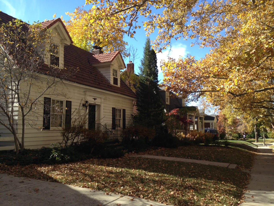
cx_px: 137
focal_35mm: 35
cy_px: 103
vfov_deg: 40.7
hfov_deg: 52.6
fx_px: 277
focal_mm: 4.28
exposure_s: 1/536
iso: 50
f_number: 2.4
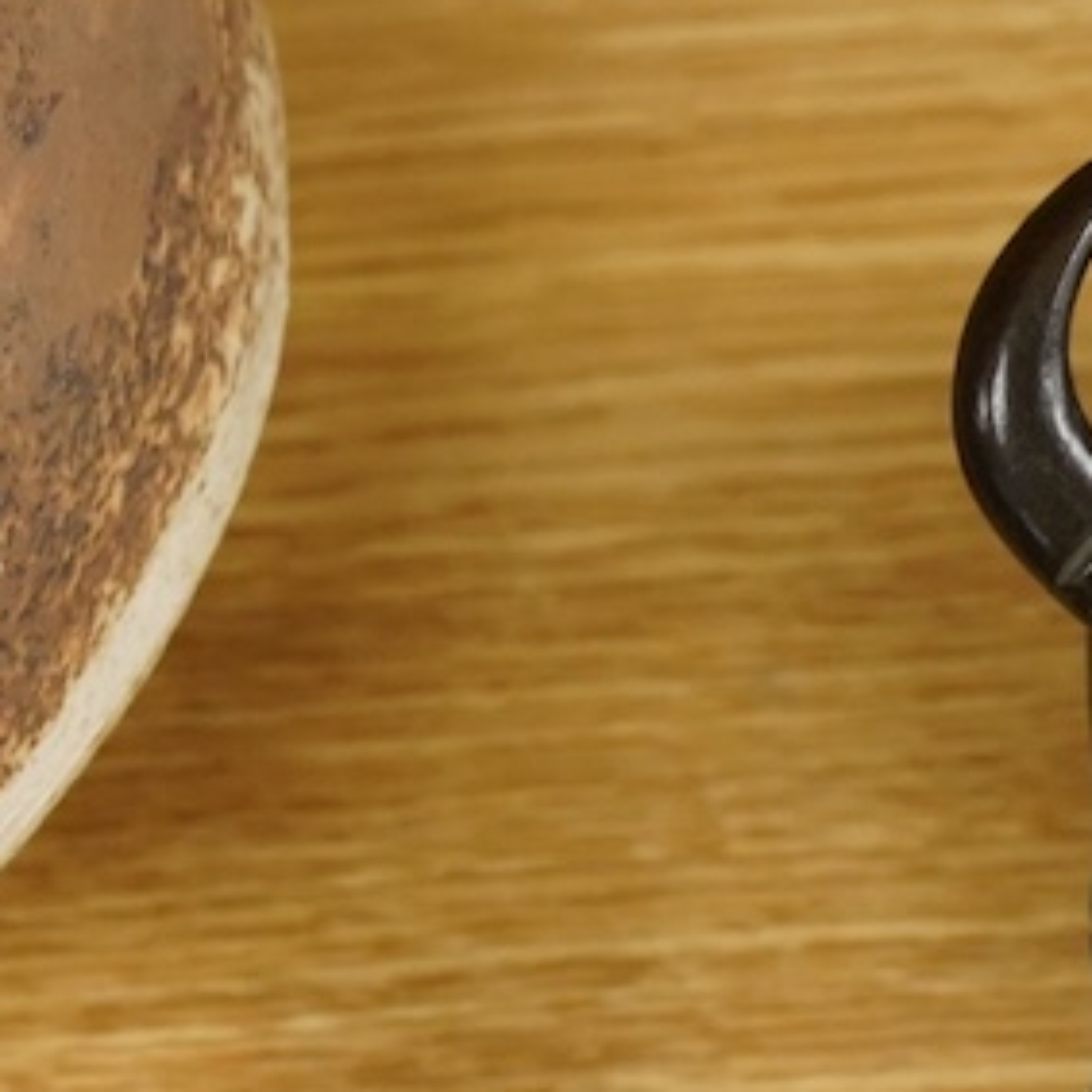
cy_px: 282
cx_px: -967
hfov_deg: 10.7
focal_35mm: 152
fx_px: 5425
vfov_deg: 11.5
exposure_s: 1/125
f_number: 5.6
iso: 2000
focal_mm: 30
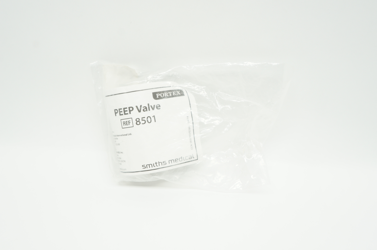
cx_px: 188
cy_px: 125
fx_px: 361
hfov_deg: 55.2
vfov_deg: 38.3
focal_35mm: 34
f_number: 8
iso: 400
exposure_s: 1/30
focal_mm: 23
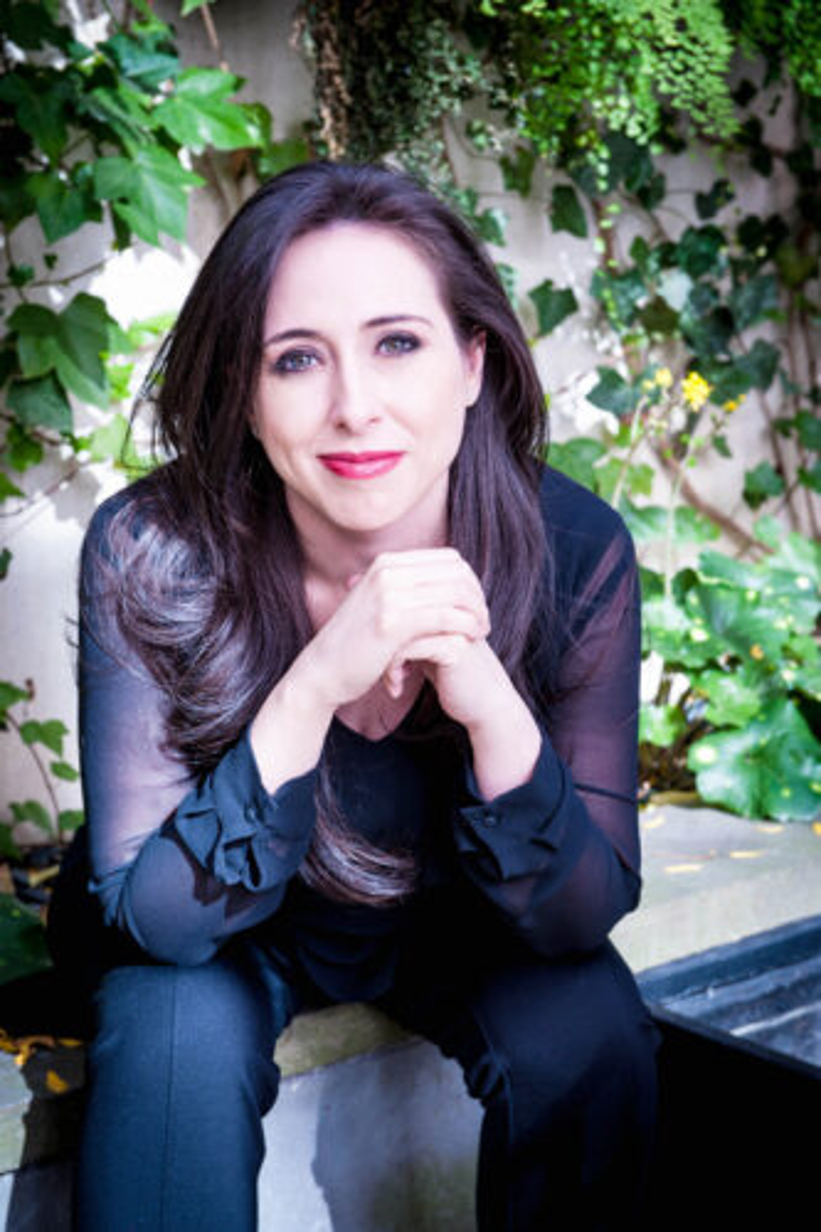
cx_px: 410
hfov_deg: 19.4
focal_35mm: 70
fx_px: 2396
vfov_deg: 28.9
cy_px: 616
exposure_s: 1/100
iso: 500
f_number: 7.1
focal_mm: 70
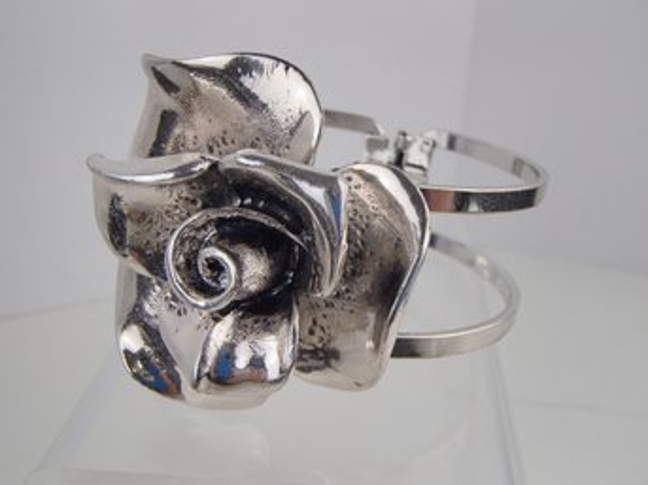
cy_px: 242
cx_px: 324
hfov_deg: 50.2
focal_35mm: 37
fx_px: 692
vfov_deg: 38.6
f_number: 4.7
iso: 125
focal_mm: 6.64
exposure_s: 1/160
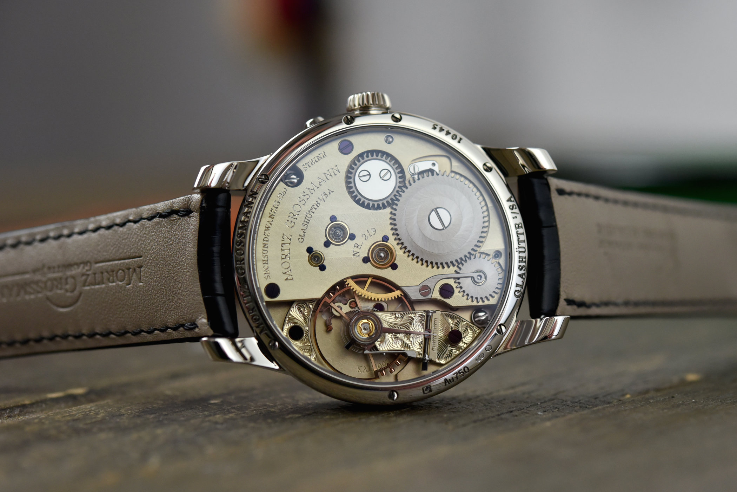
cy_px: 246
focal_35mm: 60
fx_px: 1228
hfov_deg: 33.4
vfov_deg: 22.6
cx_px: 368
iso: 2000
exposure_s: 1/400
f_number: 5.6
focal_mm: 60
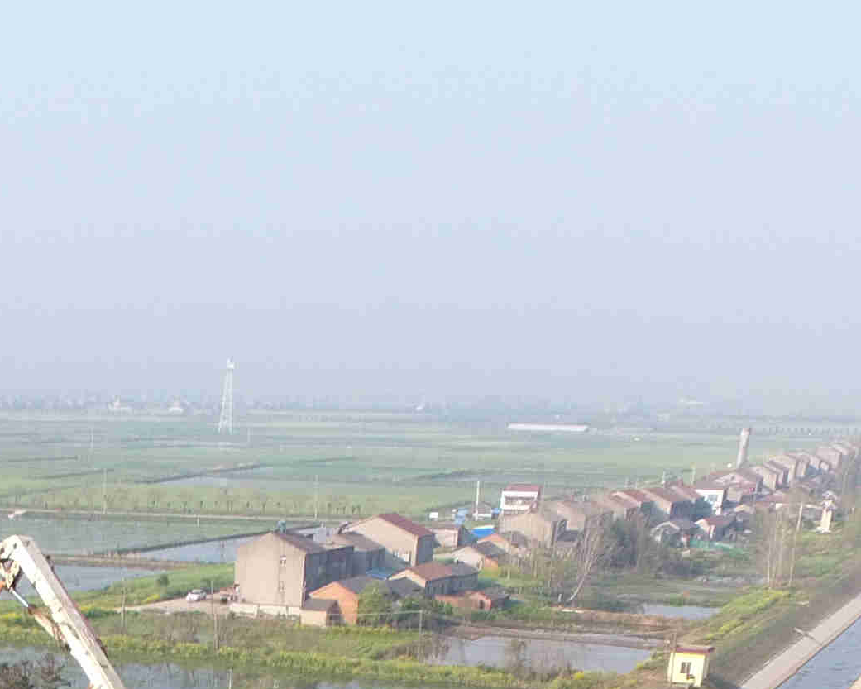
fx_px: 1911
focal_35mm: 75
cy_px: 1206
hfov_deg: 24.4
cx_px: 22
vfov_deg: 17.1
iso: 100
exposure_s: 1/378
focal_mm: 3.61
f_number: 2.8
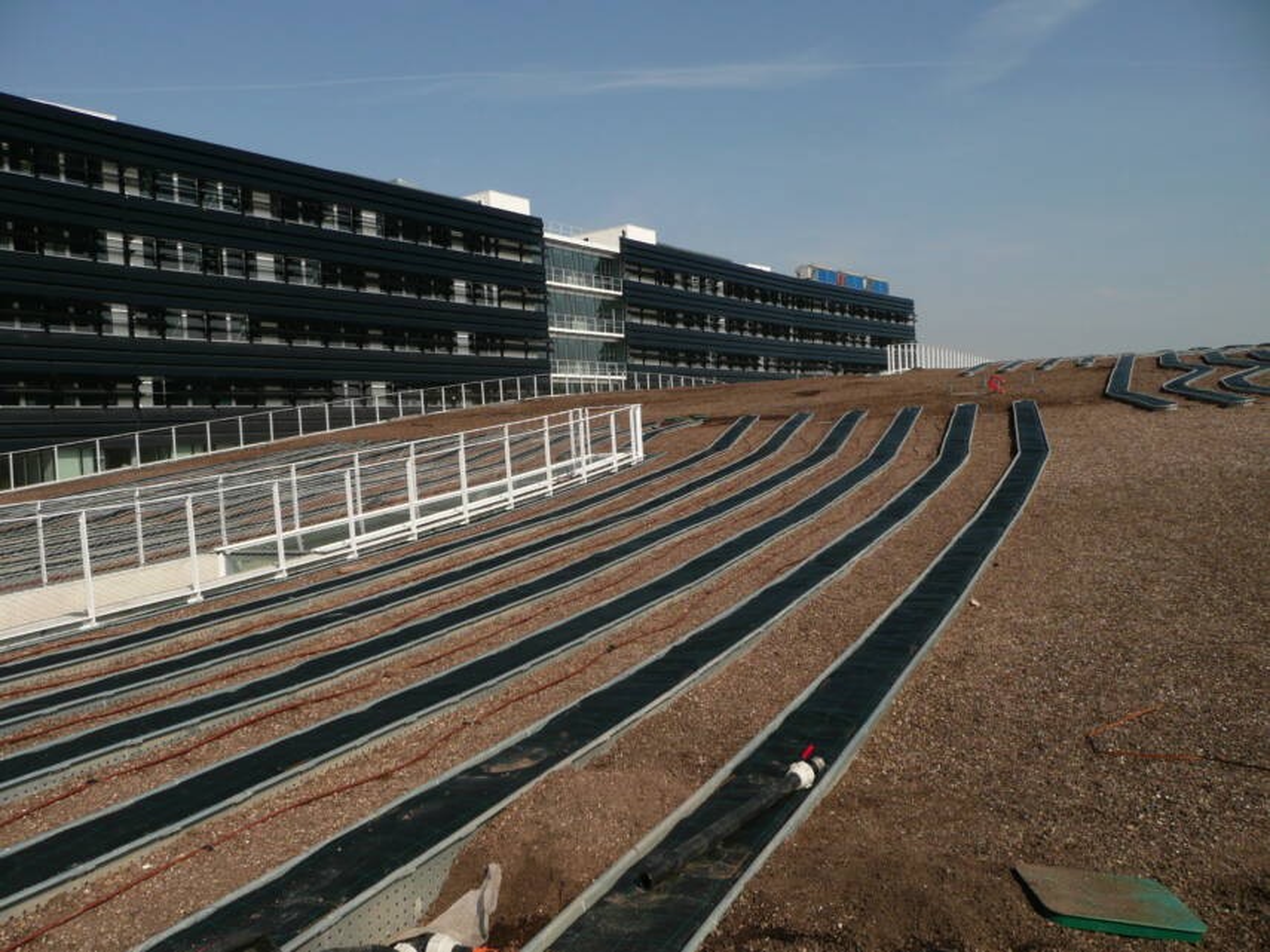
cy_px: 476
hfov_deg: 63.5
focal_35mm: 28
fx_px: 1027
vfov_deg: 49.7
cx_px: 635
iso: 100
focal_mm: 4.6
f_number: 8
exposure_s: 1/320
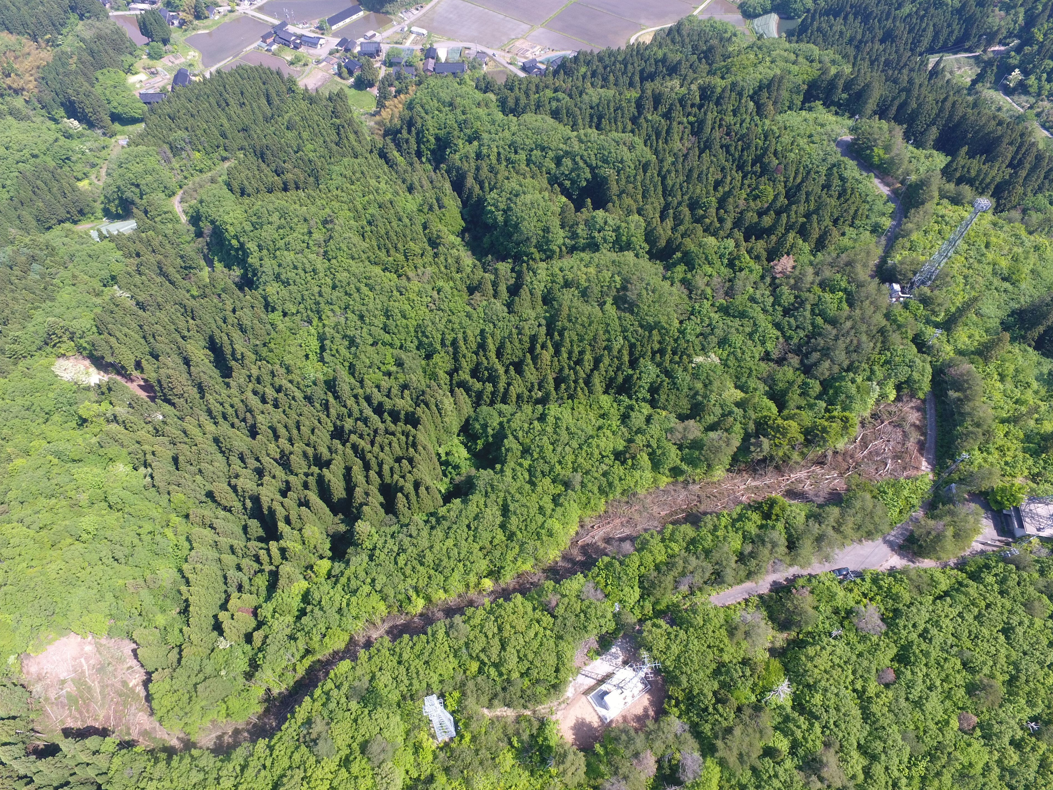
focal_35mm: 21
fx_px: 639
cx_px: 505
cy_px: 408
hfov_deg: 79.0
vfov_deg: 63.4
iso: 100
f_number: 2.8
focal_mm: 3.61
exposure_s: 1/276
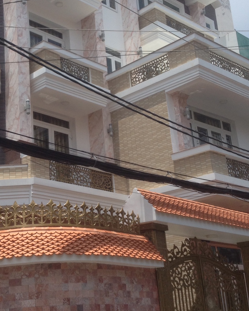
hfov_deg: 23.2
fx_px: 599
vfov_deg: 29.1
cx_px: 60
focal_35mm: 65
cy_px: 127
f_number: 2.4
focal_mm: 4.28
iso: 50
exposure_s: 1/1842
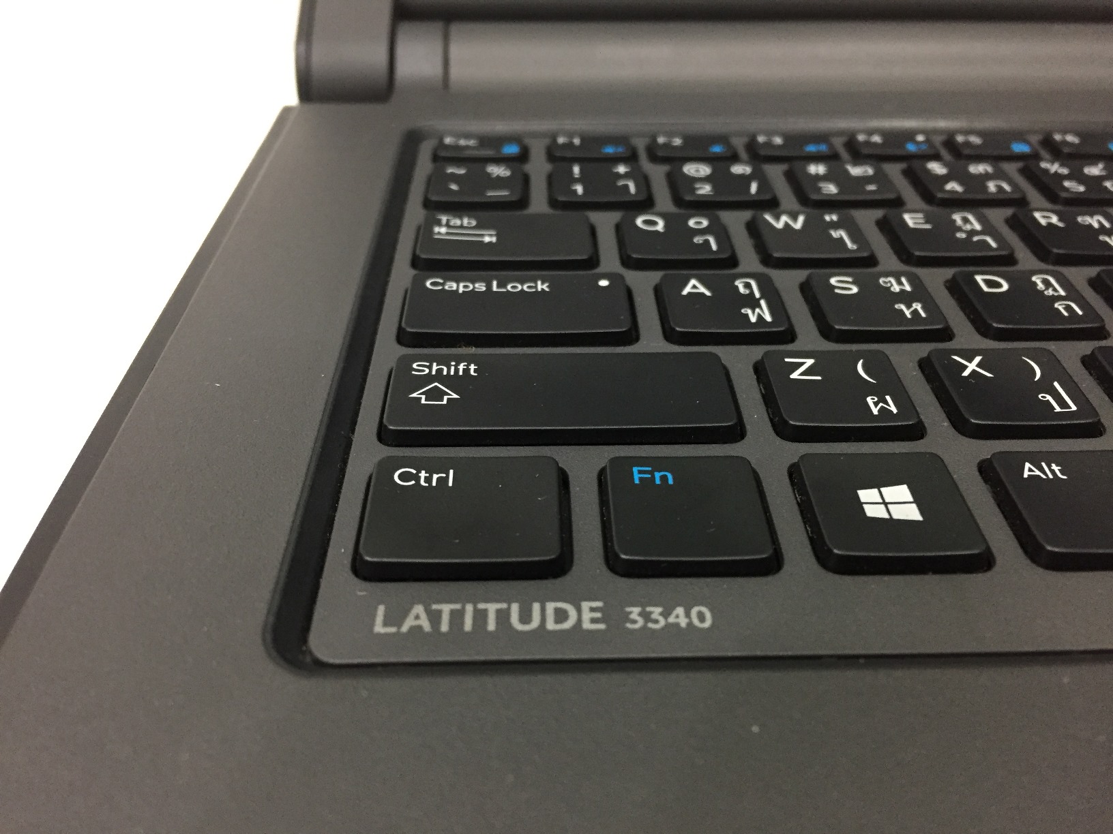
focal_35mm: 29
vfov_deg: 48.2
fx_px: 932
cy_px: 417
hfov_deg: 61.7
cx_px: 556
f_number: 2.2
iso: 320
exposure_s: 1/33
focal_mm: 4.15
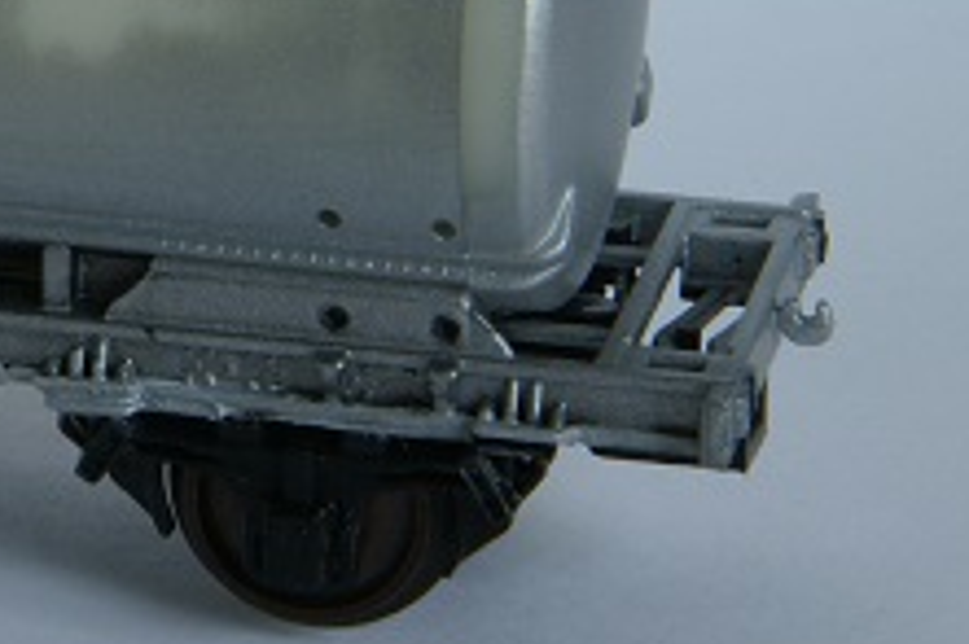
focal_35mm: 306
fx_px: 8240
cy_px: -26
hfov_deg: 6.7
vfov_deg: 4.5
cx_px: -110
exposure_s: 1.3
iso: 200
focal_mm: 75
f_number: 32
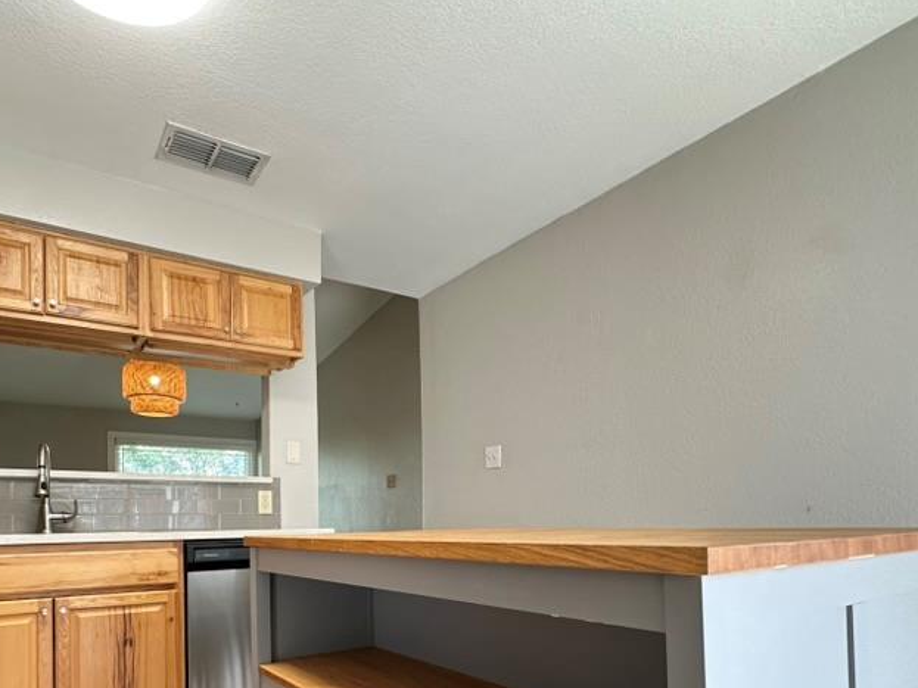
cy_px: 511
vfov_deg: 56.1
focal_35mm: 23
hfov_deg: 73.6
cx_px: 401
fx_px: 610
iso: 320
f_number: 2.2
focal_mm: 2.22
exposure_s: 1/60
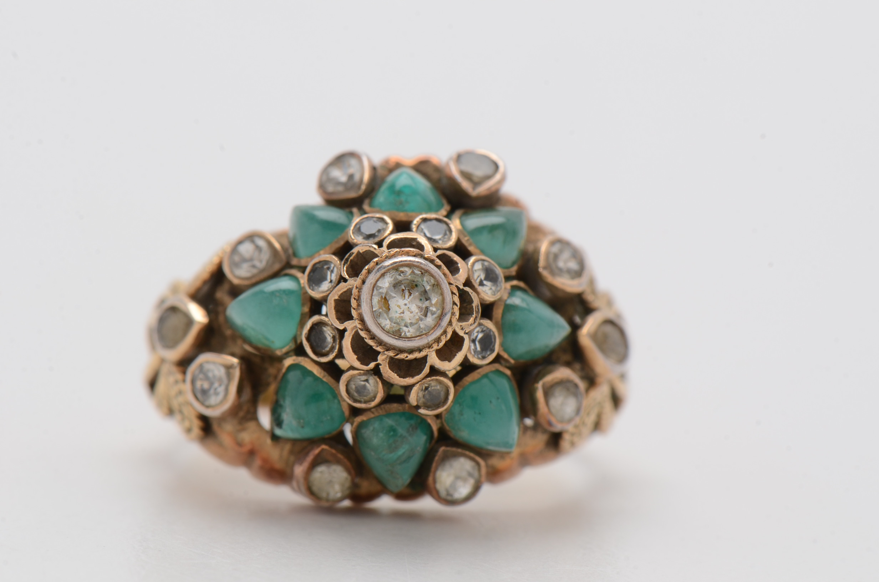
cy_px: 291
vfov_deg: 10.7
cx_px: 440
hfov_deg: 16.1
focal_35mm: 128
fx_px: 3107
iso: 200
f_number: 18
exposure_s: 1/125
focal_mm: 85
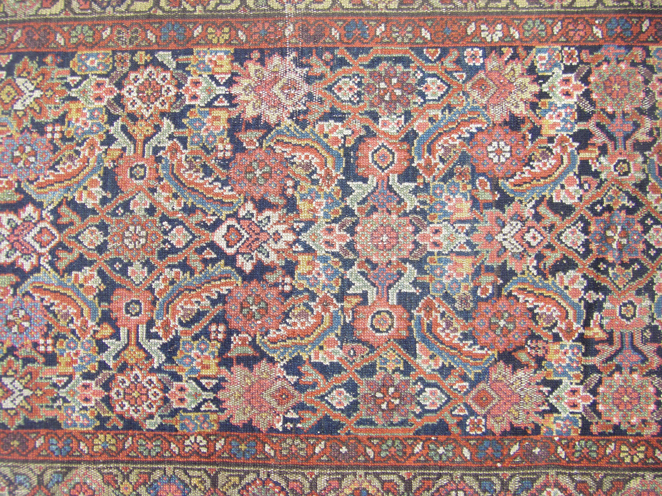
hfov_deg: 49.0
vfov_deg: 37.7
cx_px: 331
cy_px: 248
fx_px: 727
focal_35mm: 38
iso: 64
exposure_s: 1/60
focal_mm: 6.3
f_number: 3.5
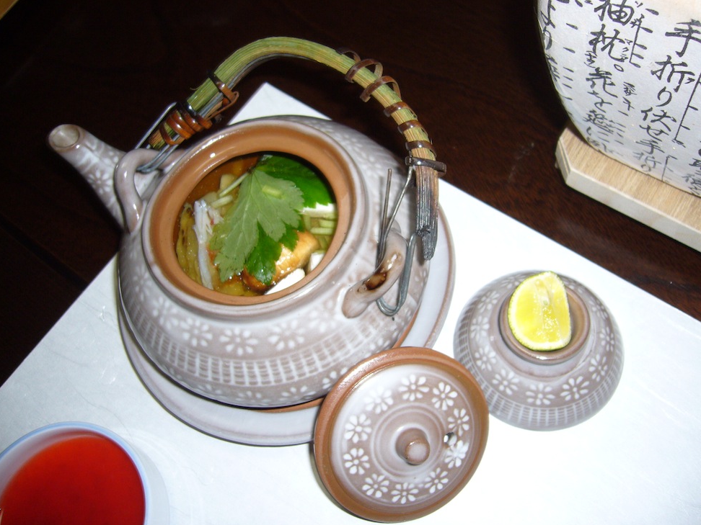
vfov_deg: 39.7
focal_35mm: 36
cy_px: 257
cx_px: 358
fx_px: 729
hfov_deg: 51.4
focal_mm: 5.8
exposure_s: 1/60
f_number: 2.8
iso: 100
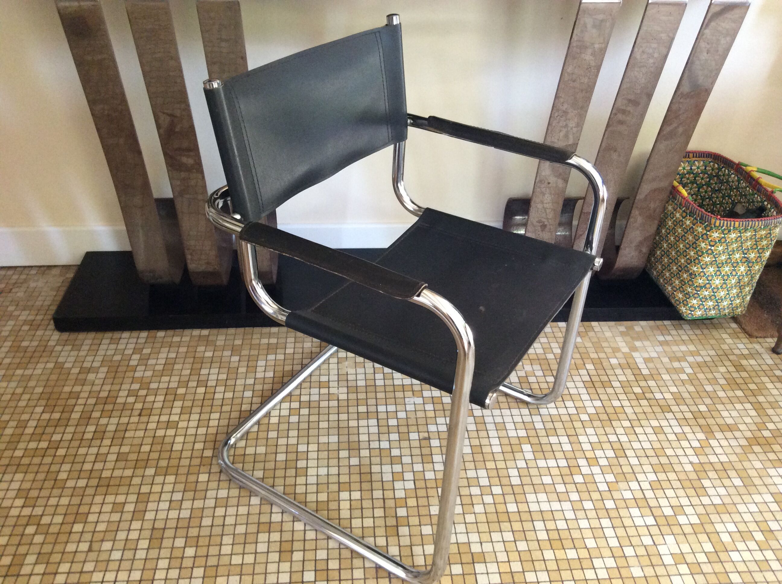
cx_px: 391
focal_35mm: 32
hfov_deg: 56.9
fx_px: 722
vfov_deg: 44.1
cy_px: 292
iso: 160
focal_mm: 3.3
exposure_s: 1/25
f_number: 2.4
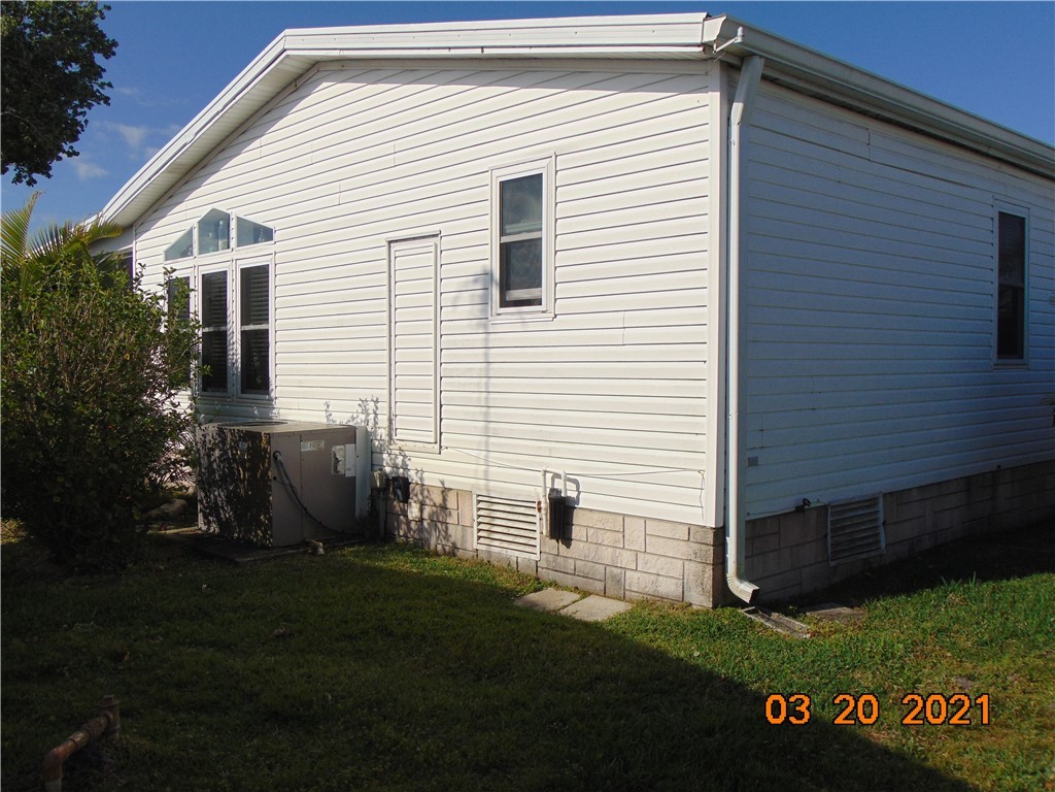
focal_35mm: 33
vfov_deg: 42.9
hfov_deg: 55.4
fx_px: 1006
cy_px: 396
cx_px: 528
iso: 80
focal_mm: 5.8
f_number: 8.2
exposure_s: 1/500
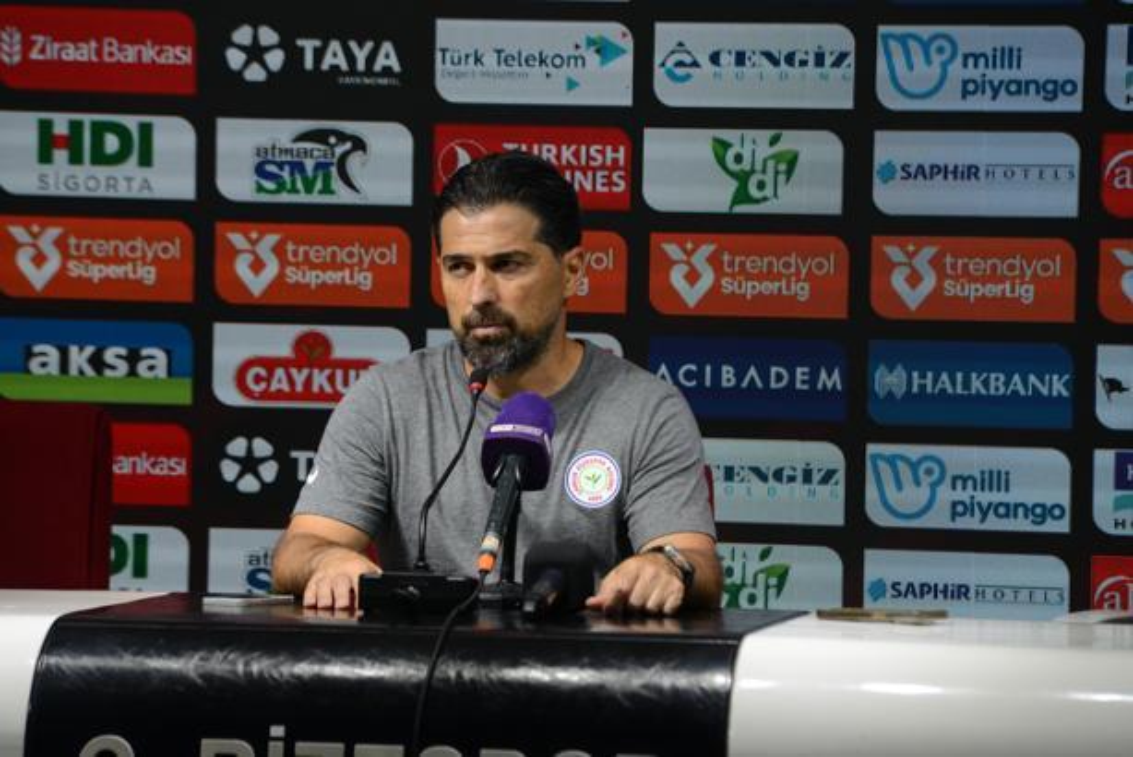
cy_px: 378
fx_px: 6297
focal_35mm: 200
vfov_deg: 6.9
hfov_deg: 10.3
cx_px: 566
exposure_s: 1/400
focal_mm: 200
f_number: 5
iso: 800
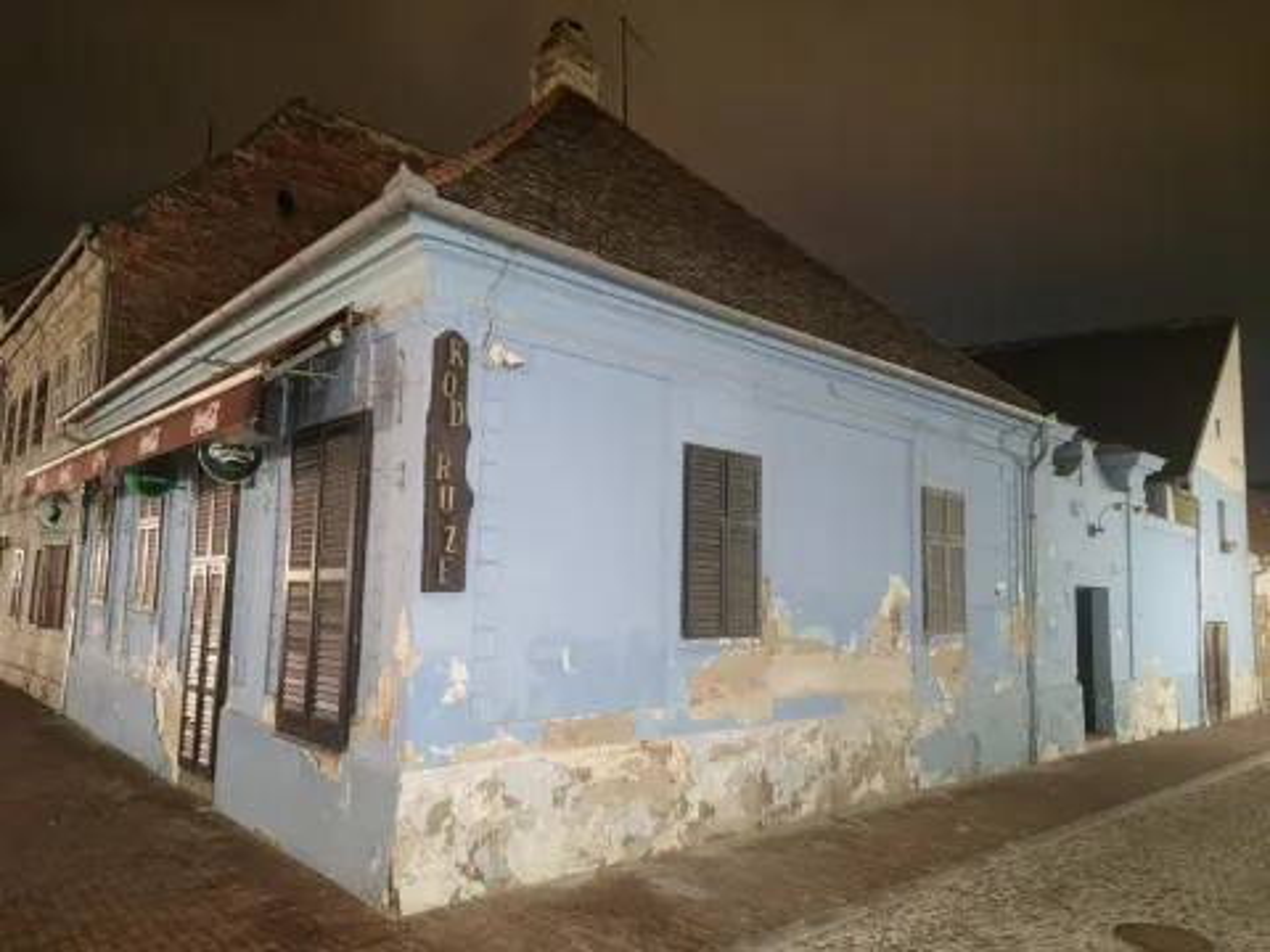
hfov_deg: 65.3
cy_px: 476
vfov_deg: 51.4
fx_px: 991
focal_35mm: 27
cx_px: 635
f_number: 1.9
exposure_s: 1/17
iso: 12800
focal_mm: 6.12
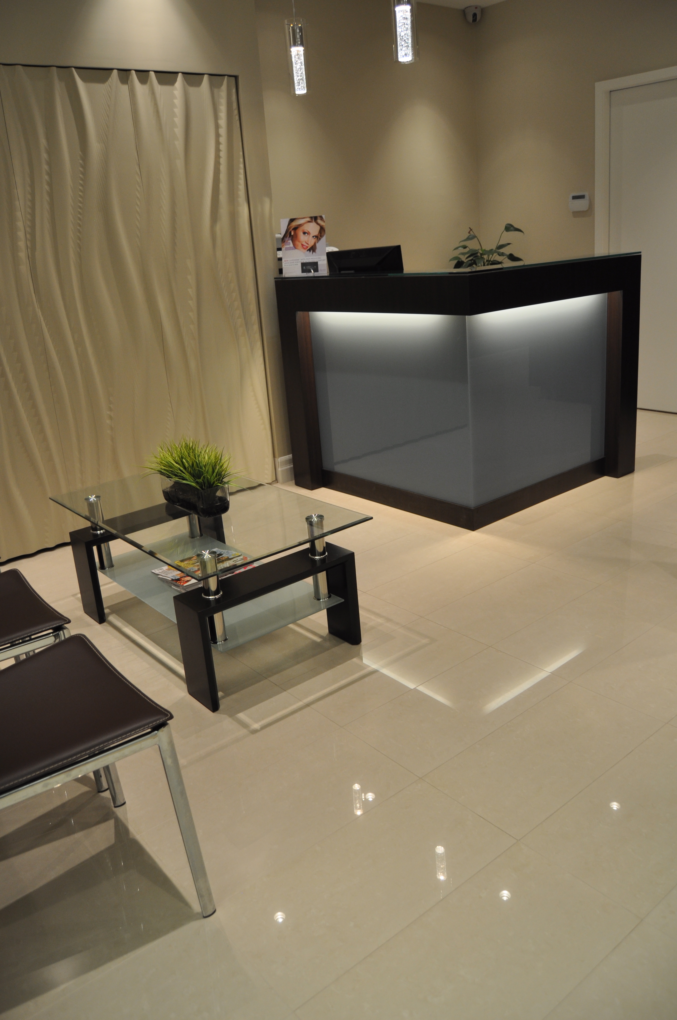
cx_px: 338
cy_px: 510
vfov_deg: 67.4
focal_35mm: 27
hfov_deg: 47.8
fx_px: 764
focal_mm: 18
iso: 400
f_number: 4
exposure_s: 1/60
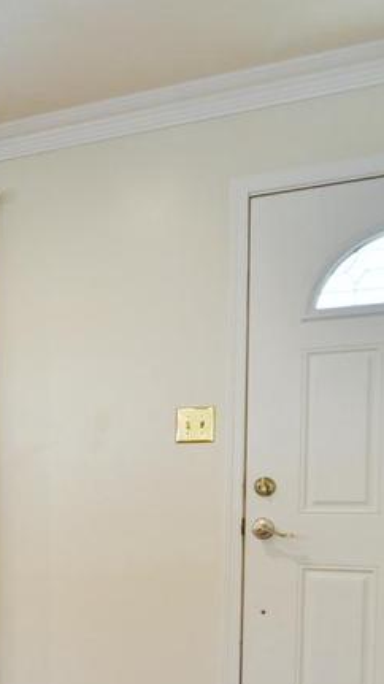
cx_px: -322
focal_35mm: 56
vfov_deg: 36.2
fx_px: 1015
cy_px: 528
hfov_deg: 17.2
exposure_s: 1/250
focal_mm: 16
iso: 400
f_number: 3.2
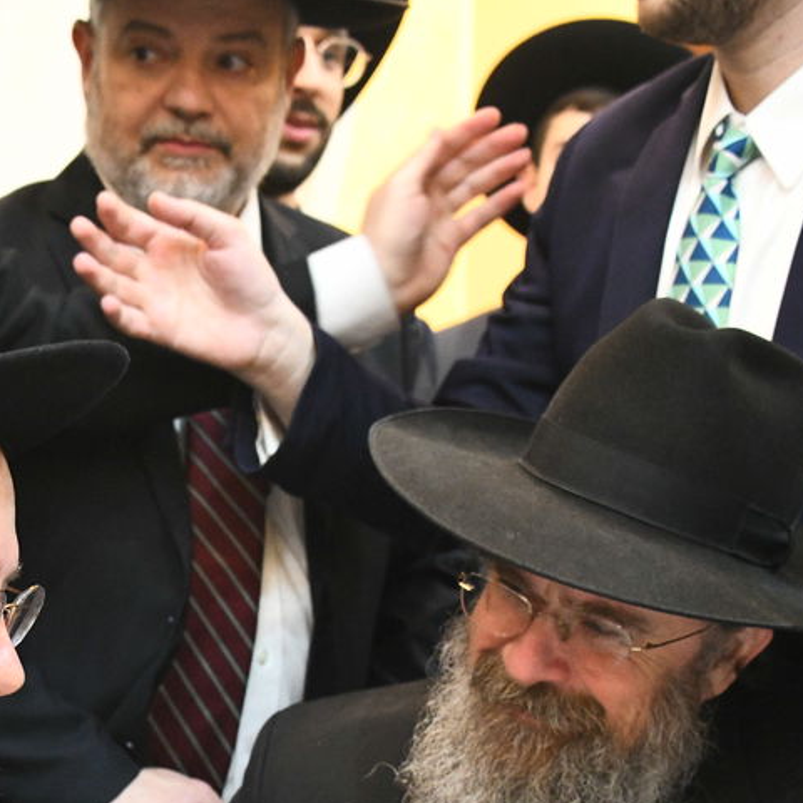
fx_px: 2729
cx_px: 97
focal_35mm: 104
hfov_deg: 16.5
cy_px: 697
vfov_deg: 16.5
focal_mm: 42
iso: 5000
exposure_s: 1/100
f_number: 5
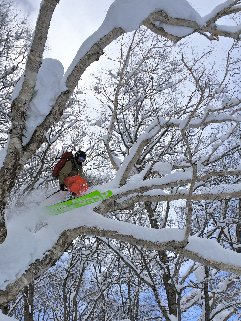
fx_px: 390
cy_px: 199
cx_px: 93
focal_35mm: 42
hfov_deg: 34.2
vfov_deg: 44.5
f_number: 2.2
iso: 32
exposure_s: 1/2160
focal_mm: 4.15
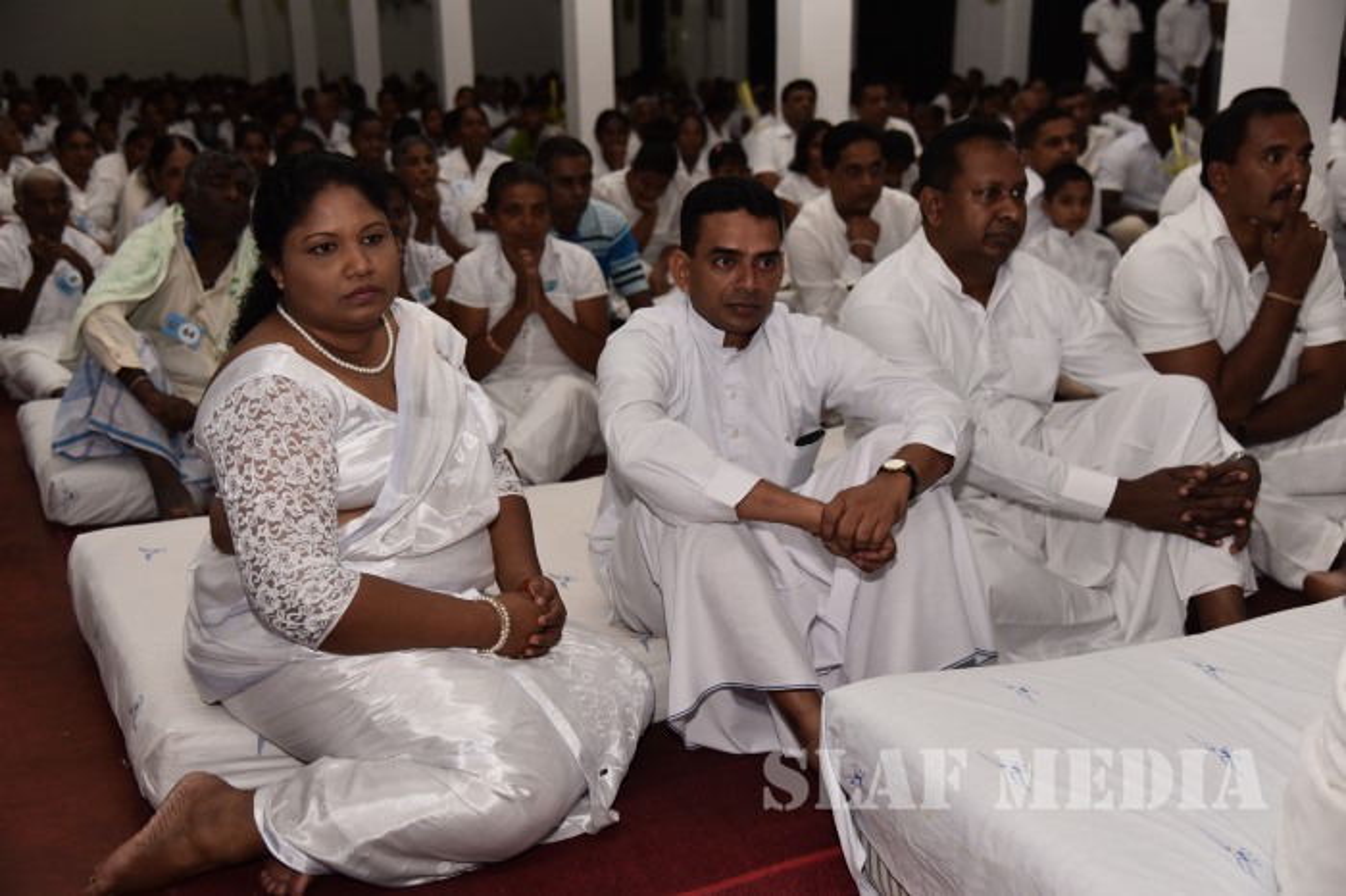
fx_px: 1420
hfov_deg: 50.7
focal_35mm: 38
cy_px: 448
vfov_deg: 35.0
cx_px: 673
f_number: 4
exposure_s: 1/125
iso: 400
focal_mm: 38
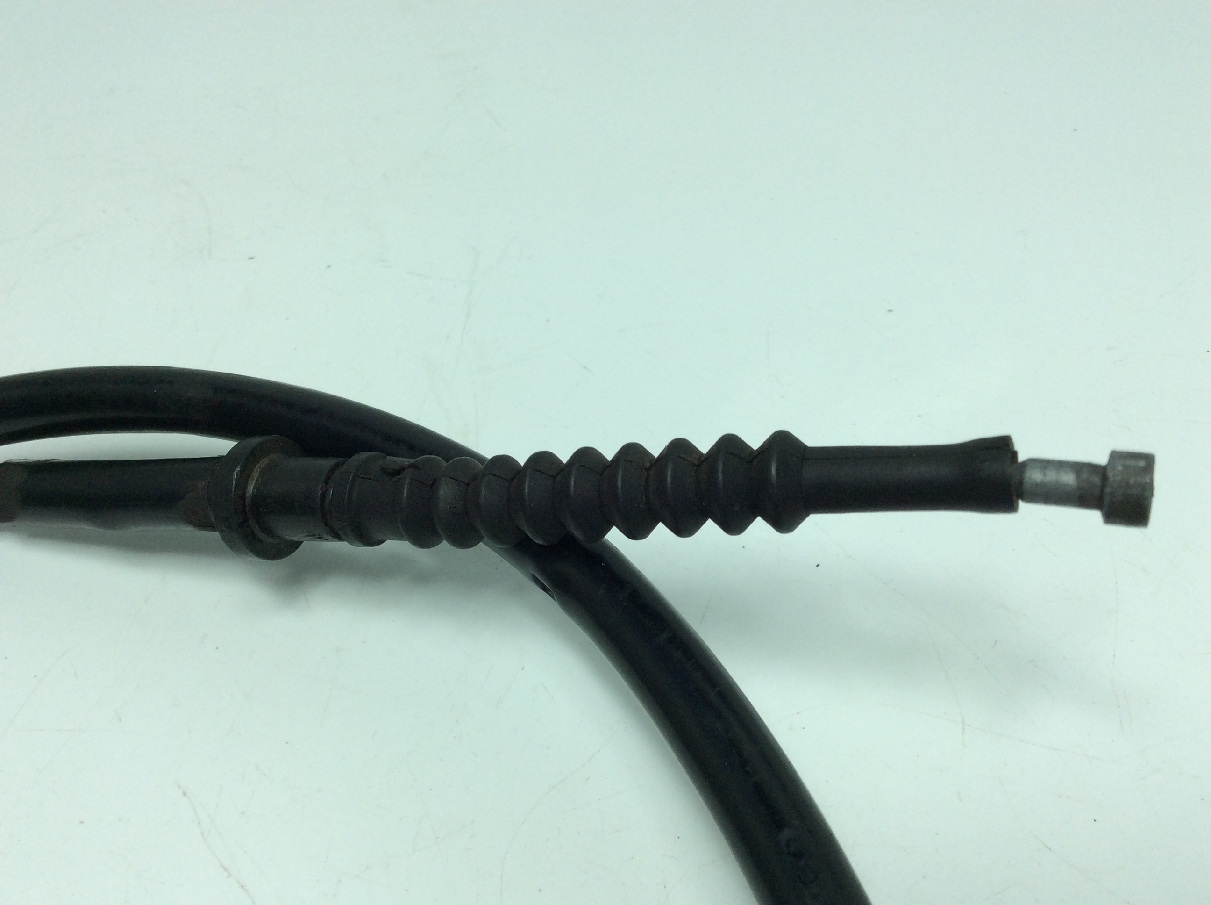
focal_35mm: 32
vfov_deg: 44.1
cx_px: 606
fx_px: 1118
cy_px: 452
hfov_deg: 56.9
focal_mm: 3.3
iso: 32
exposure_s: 1/539
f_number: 2.4
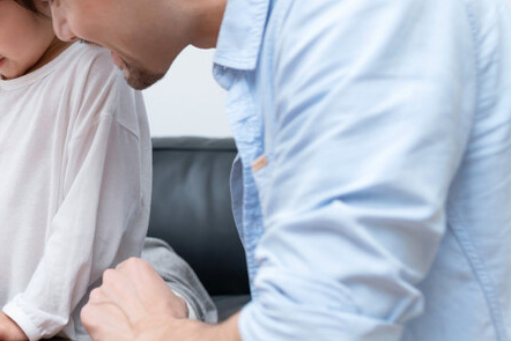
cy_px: 41
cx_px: -133
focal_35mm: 95
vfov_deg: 14.3
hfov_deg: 19.9
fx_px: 1349
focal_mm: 35
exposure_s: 1/200
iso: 320
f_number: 2.8
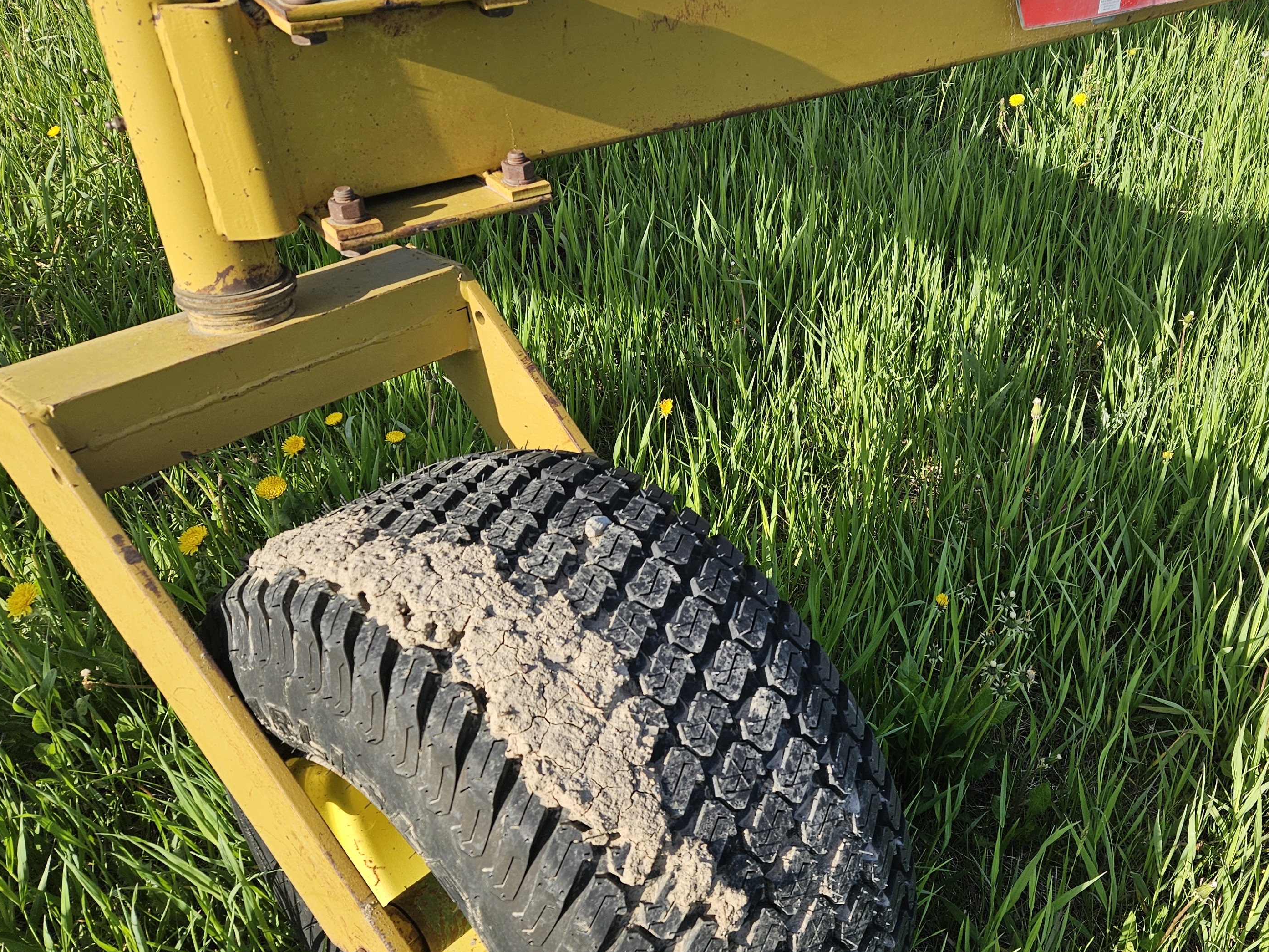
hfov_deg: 54.0
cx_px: 869
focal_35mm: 33
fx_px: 1210
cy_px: 468
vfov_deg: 42.9
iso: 25
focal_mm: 5.4
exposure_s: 1/769
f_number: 1.8
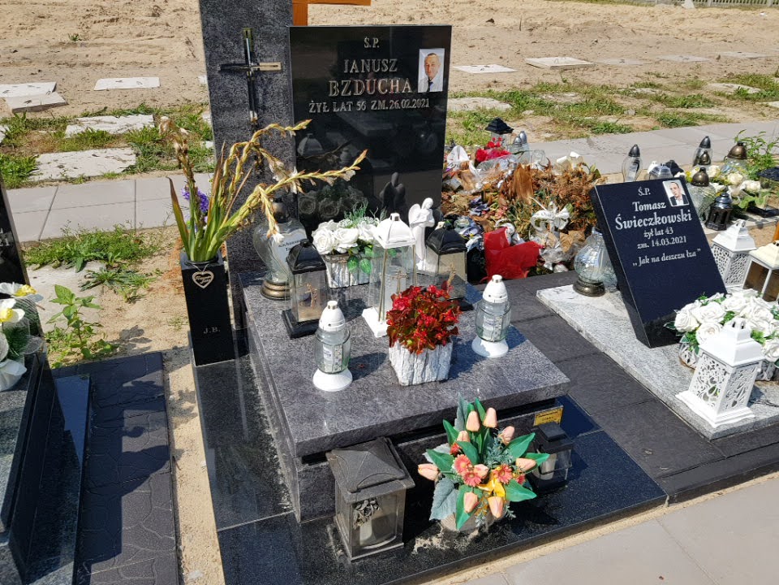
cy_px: 292
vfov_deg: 53.1
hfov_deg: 67.3
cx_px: 390
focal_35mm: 26
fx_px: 585
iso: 40
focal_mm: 4.2
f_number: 1.7
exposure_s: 1/2936
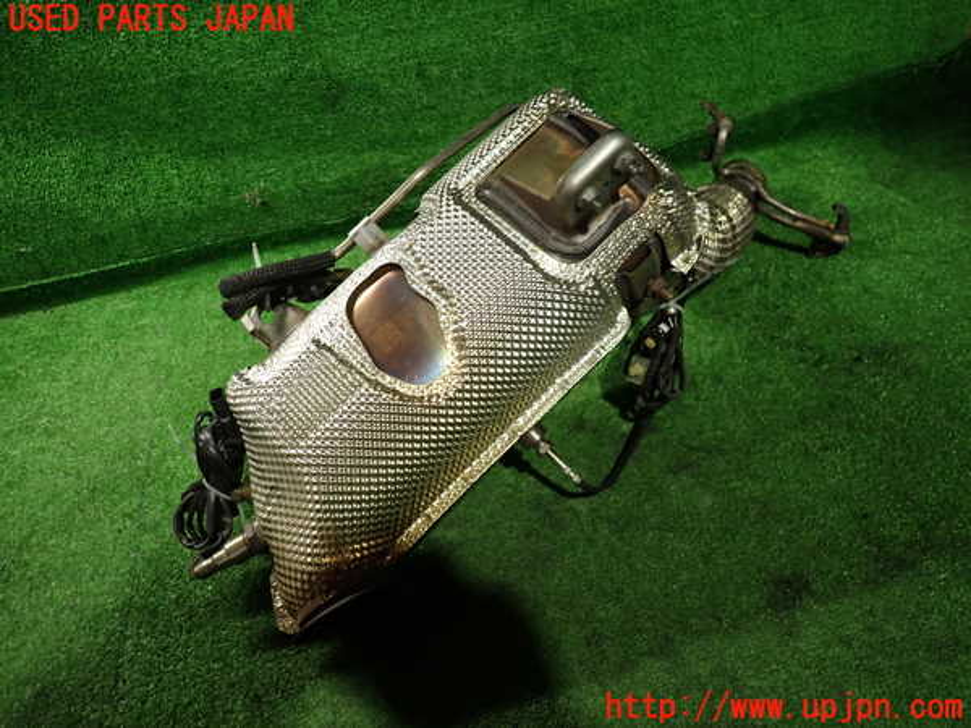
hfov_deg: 69.4
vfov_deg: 54.9
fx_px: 701
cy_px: 364
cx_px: 486
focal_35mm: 25
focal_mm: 4.5
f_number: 2
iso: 200
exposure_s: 1/30
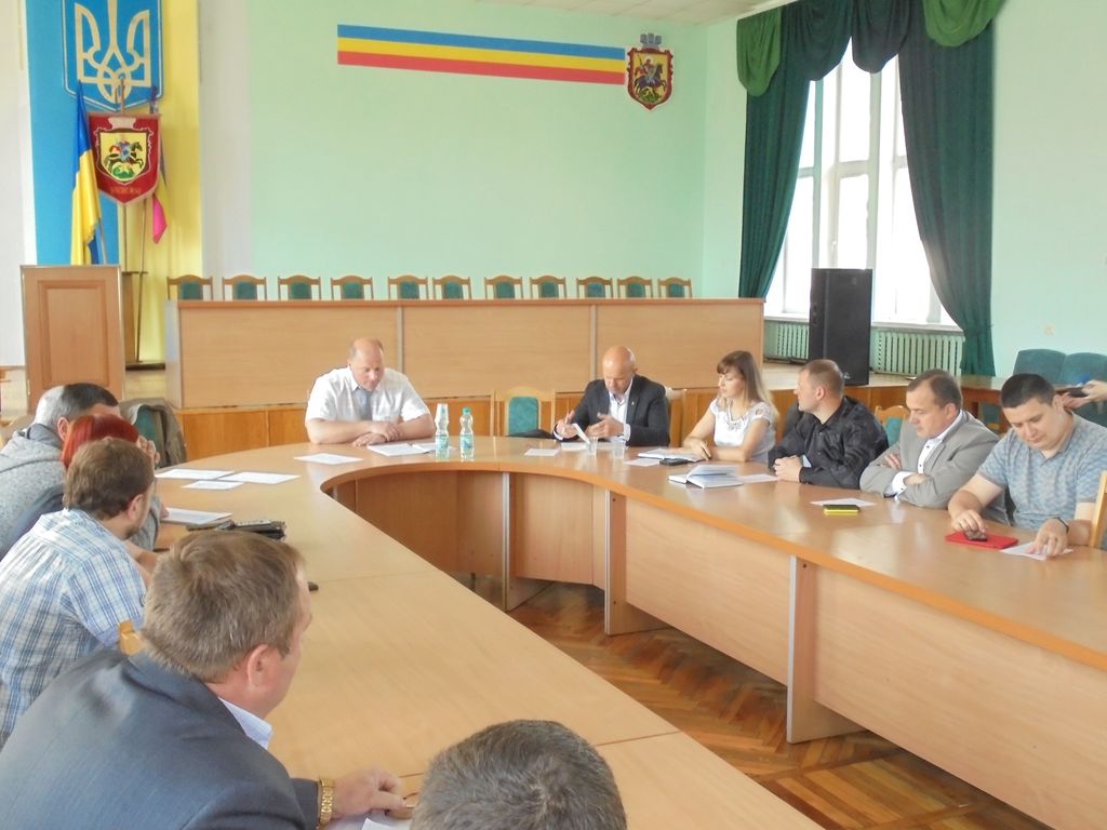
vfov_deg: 37.7
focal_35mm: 38
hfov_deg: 49.0
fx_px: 1215
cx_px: 554
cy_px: 415
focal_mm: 6.9
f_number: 4.2
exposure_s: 1/50
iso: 400
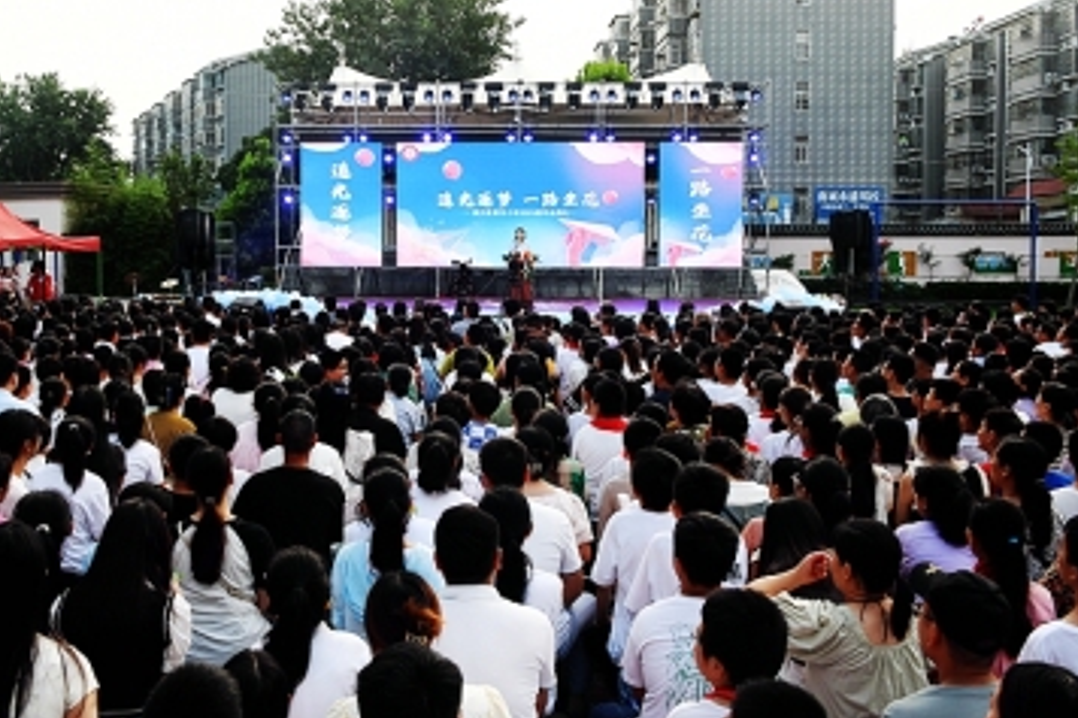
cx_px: 465
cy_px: 289
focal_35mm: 35
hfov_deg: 54.3
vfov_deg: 37.7
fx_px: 1048
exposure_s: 1/30
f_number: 10
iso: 400
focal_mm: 28
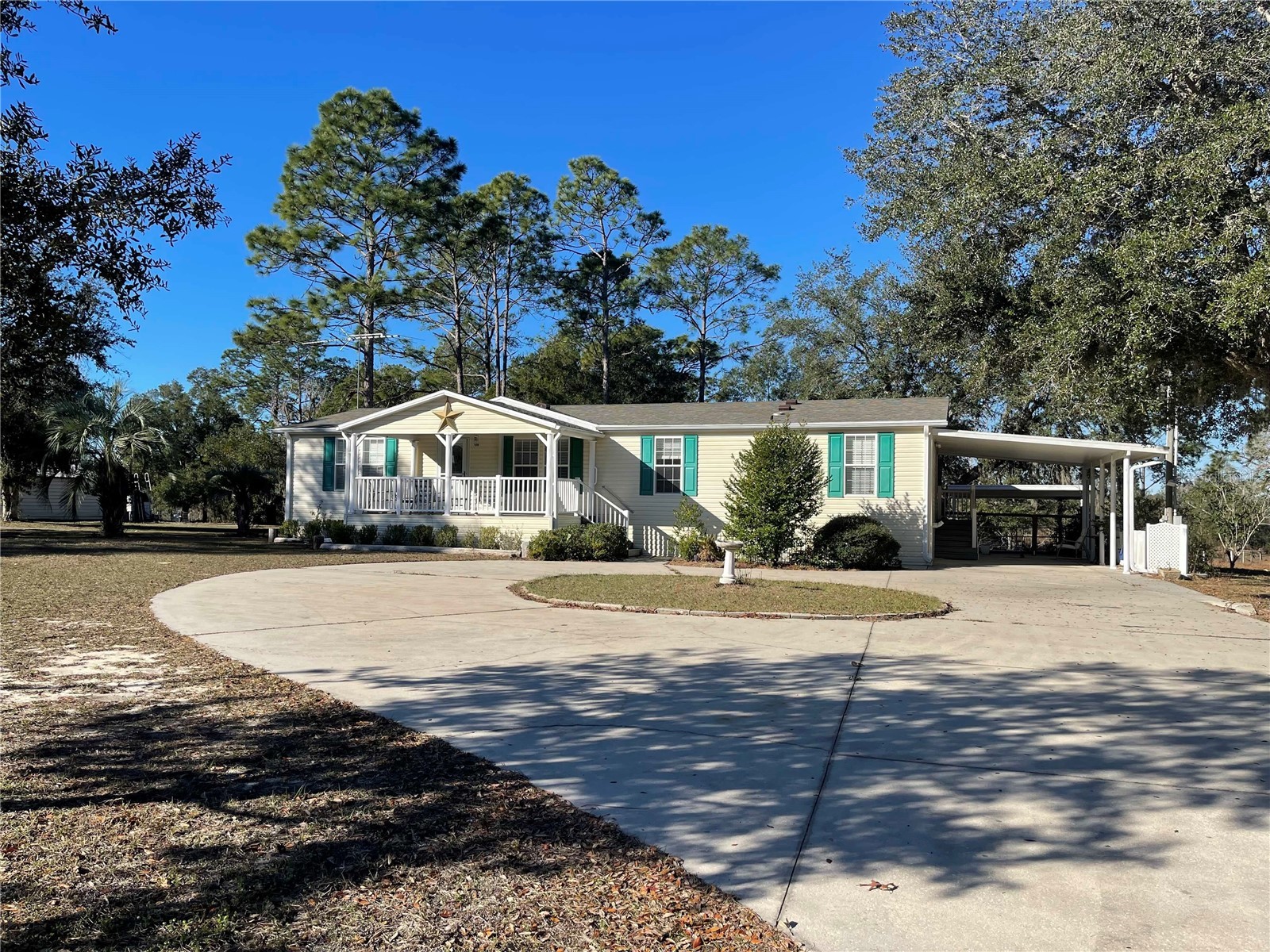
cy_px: 476
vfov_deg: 54.9
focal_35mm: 25
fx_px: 917
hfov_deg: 69.4
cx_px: 635
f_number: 1.6
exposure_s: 1/2924
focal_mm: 5.1
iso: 32
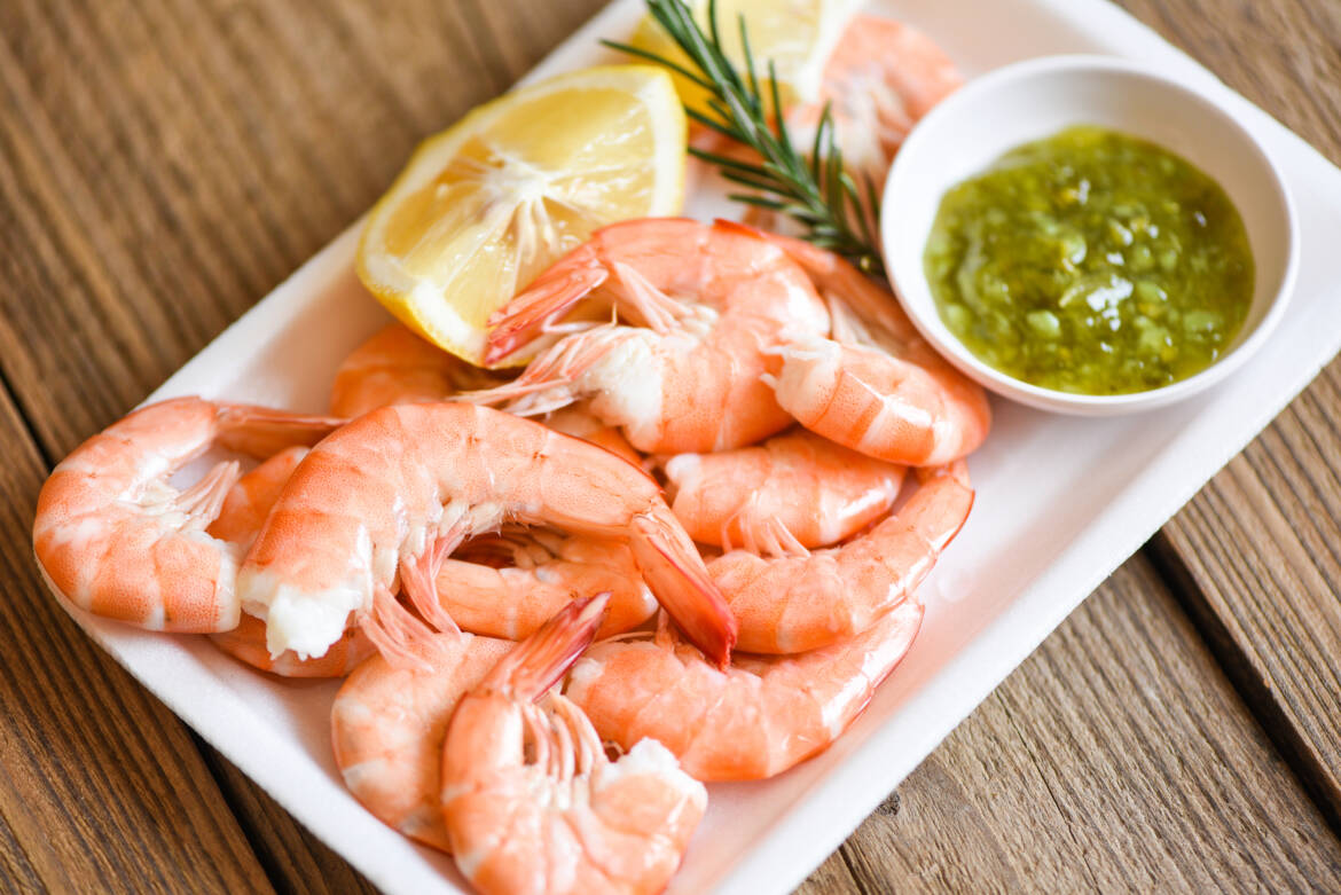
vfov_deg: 13.1
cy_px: 448
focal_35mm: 105
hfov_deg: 19.4
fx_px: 3912
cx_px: 670
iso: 250
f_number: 3.2
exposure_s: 1/400
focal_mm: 105
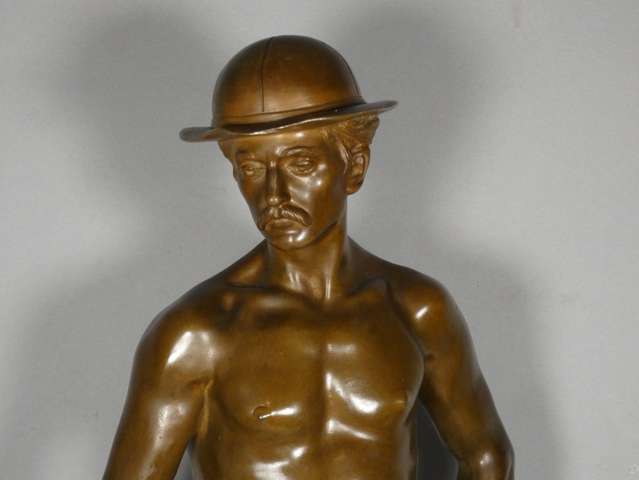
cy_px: 240
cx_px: 320
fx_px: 1532
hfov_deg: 23.6
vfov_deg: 17.8
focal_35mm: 83
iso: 320
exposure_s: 1/125
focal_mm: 14.8
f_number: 4.5
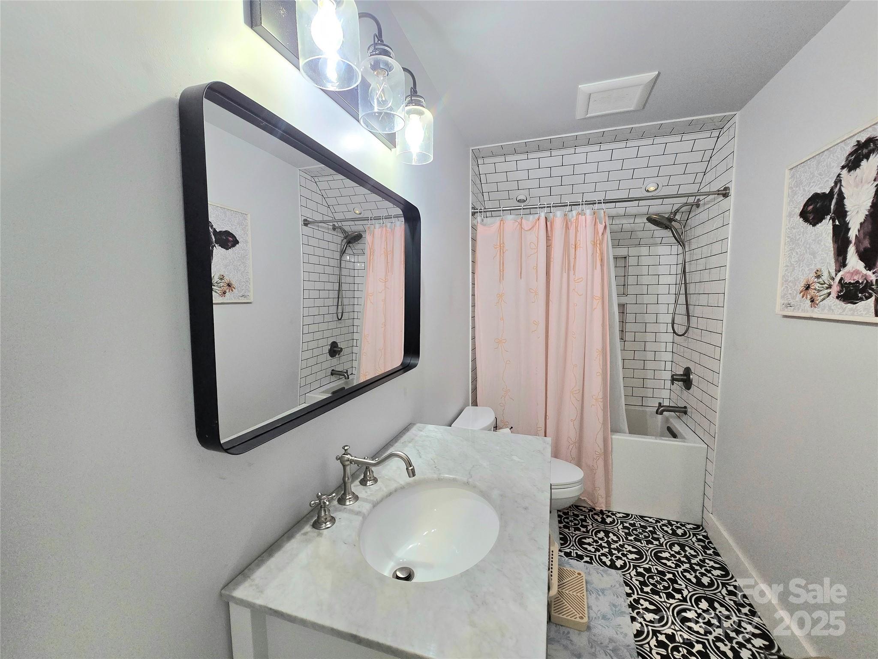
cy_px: 330
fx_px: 330
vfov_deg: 89.9
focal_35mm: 13
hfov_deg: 106.2
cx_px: 439
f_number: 2.2
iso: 250
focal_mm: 2.2
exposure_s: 1/60.2
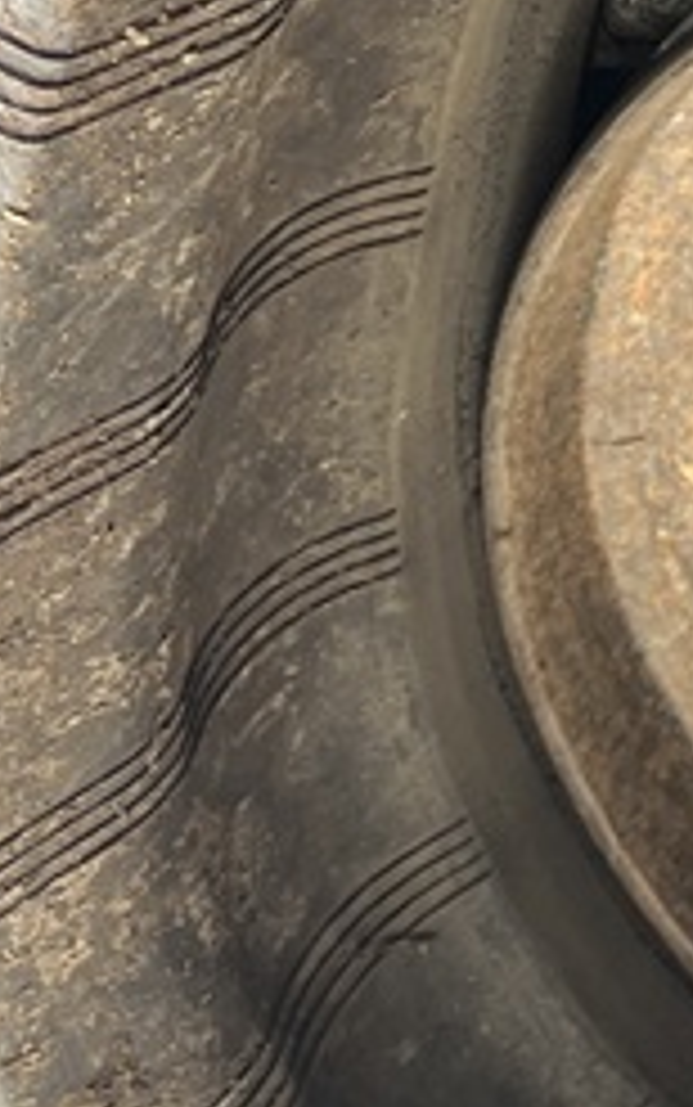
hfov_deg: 10.3
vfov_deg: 17.2
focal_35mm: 113
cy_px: -364
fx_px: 3411
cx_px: 1557
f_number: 1.6
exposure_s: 1/122
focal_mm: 5.1
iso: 40
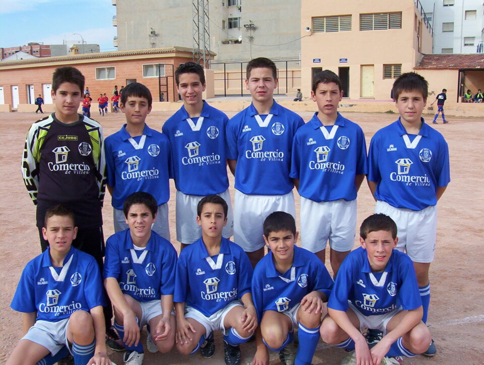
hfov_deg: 43.8
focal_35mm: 43
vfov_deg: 33.7
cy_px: 182
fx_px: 603
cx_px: 242
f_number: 5.17
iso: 100
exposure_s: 1/482
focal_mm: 5.77
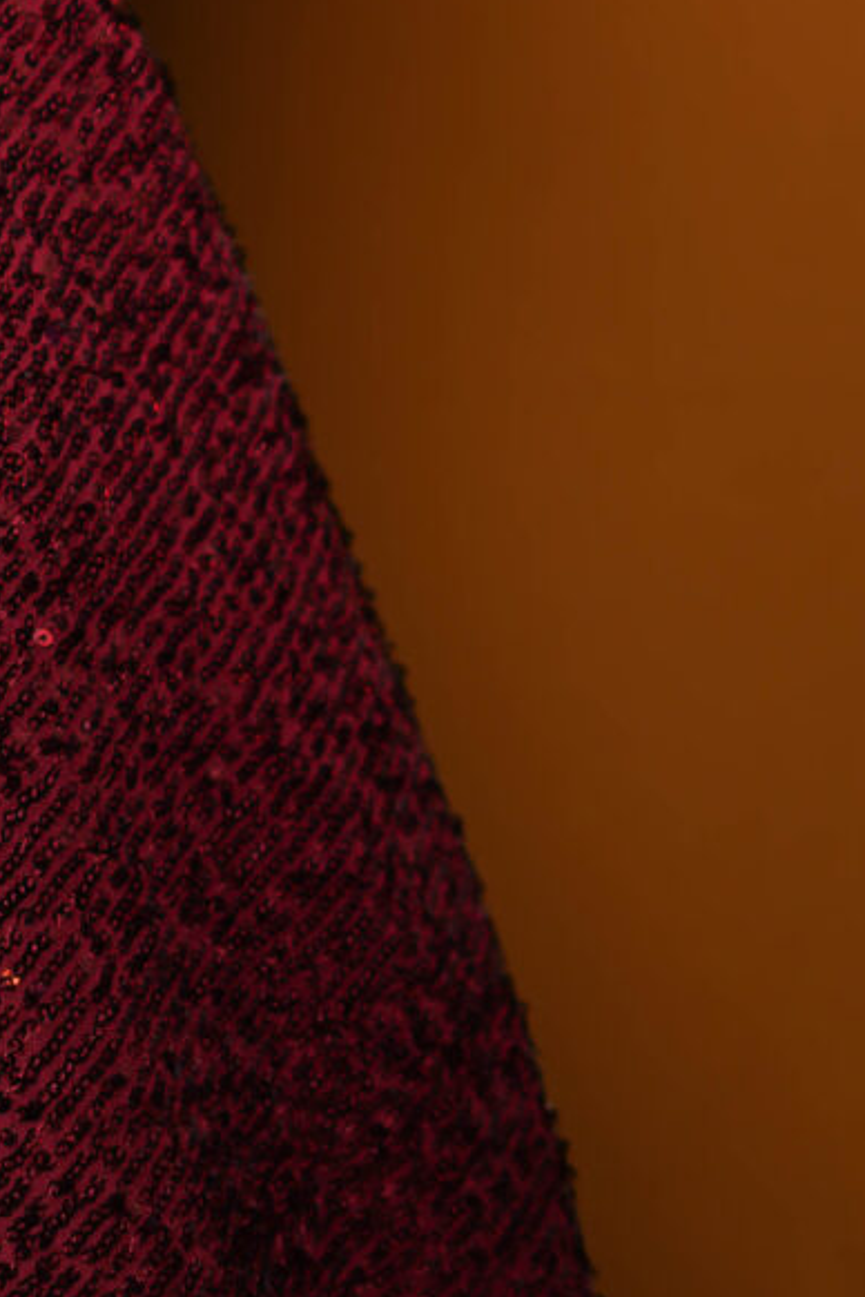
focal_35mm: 220
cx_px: -944
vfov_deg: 8.9
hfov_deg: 6.1
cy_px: -1244
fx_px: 7929
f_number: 2.2
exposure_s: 1/250
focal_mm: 50
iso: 64
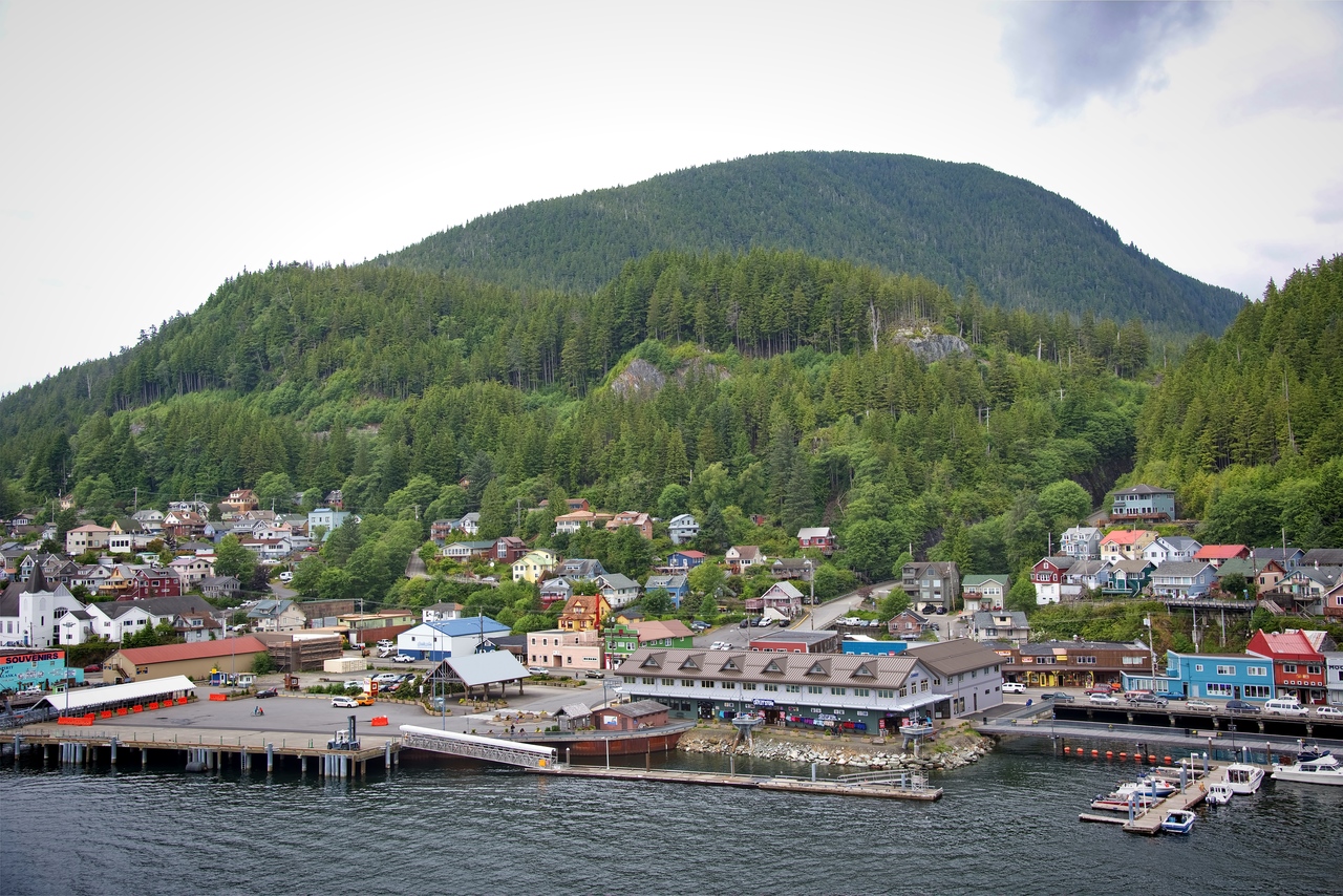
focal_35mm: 35
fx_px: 1306
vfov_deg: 37.9
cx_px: 672
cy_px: 448
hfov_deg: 54.4
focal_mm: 35
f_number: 5.6
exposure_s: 1/125
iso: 100
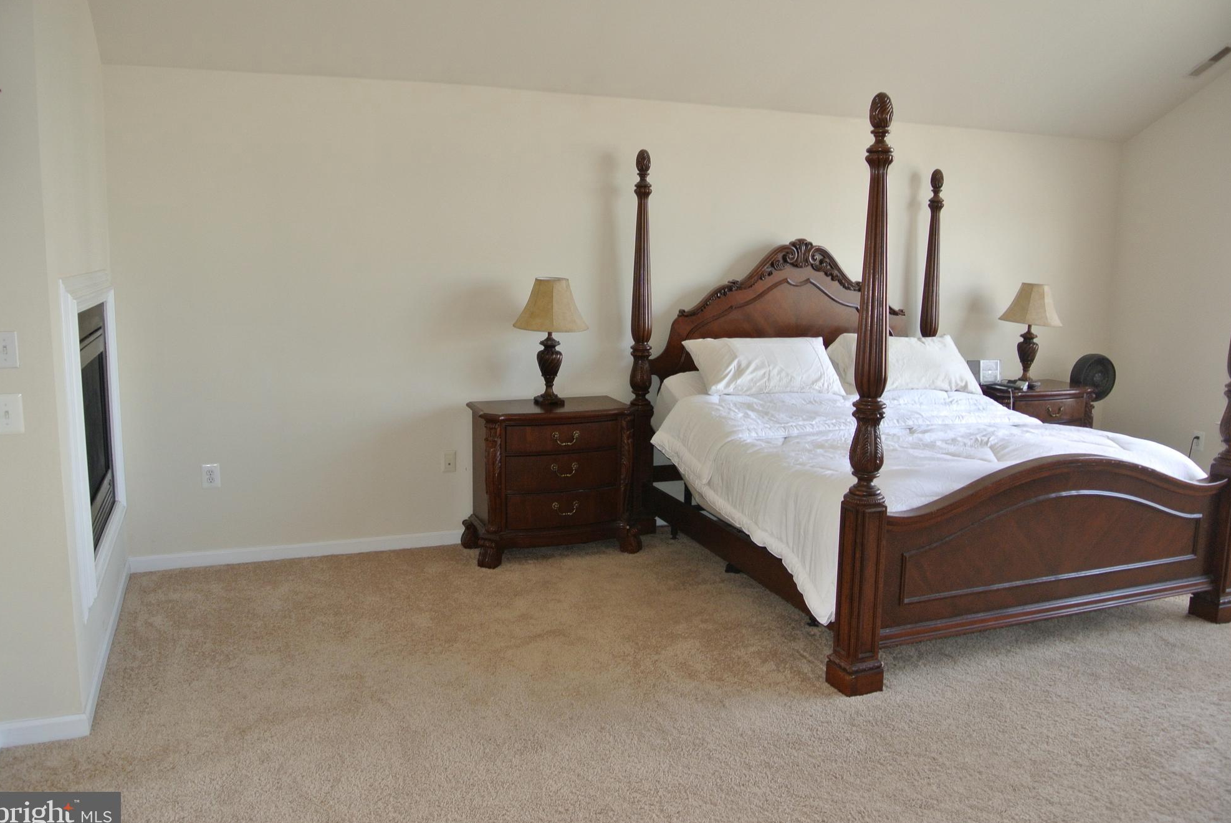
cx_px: 621
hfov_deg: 65.4
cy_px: 411
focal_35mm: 28
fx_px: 958
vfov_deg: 46.5
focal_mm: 10
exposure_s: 1/60
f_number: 3.5
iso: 280
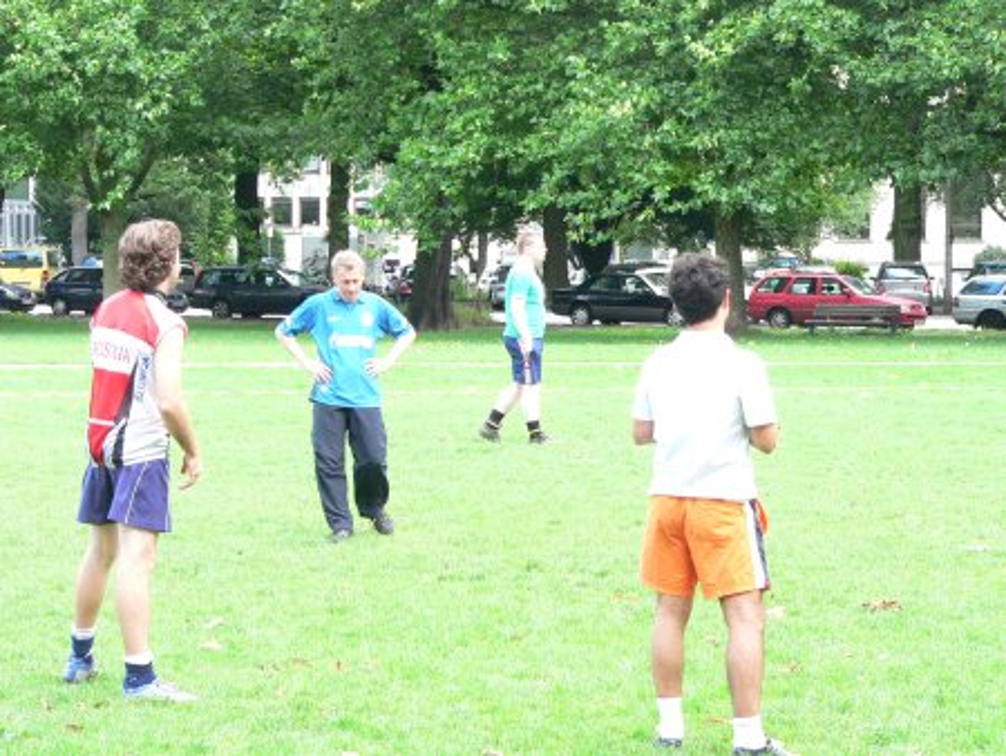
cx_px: 503
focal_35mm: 111
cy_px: 378
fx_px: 3228
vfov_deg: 13.4
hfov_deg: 17.7
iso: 400
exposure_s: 1/200
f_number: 4
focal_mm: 18.5
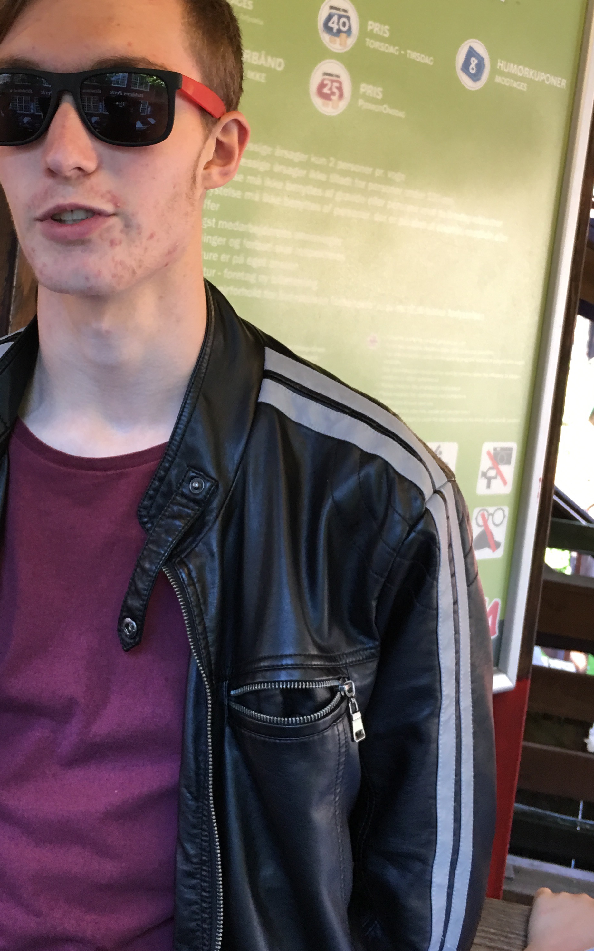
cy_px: 312
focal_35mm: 42
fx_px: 1088
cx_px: 232
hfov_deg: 30.4
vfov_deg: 46.4
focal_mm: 4.15
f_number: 2.2
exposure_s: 1/33
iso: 50
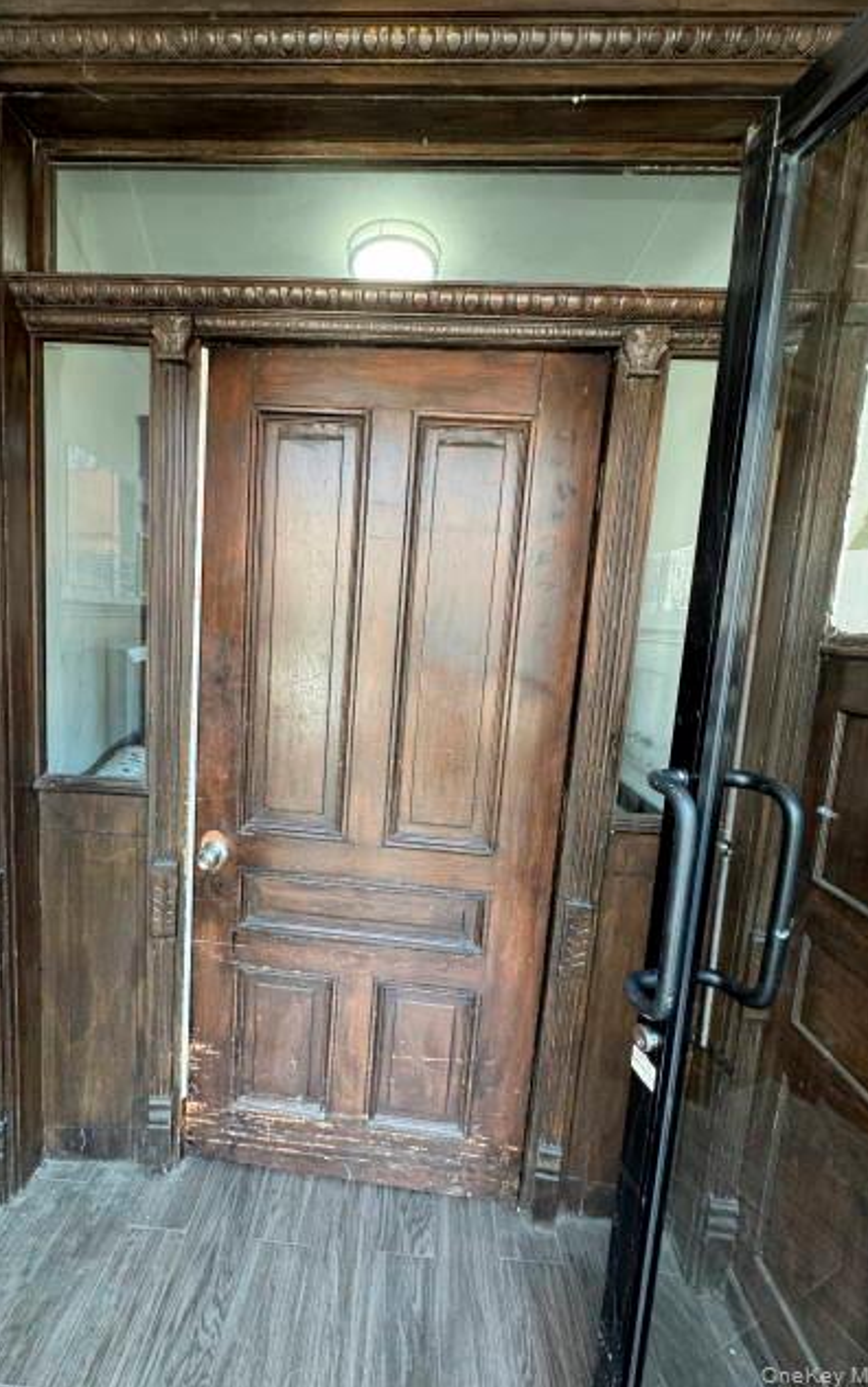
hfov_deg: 74.5
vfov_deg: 101.4
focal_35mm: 15
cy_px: 690
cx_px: 377
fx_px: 567
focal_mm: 2.22
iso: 160
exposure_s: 1/120
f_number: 2.2
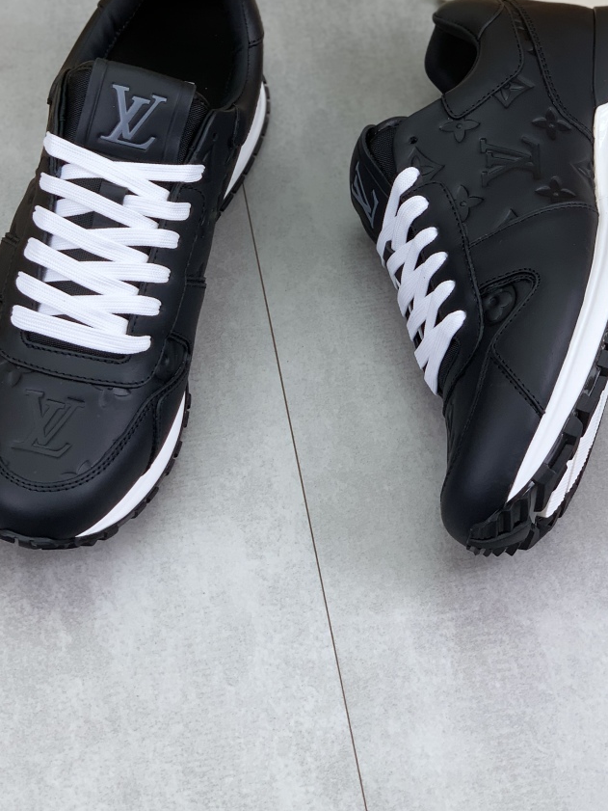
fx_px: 2084
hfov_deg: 16.6
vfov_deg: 21.8
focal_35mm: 89
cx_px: 274
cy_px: 173
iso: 16
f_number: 2.4
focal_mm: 6
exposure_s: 1/100
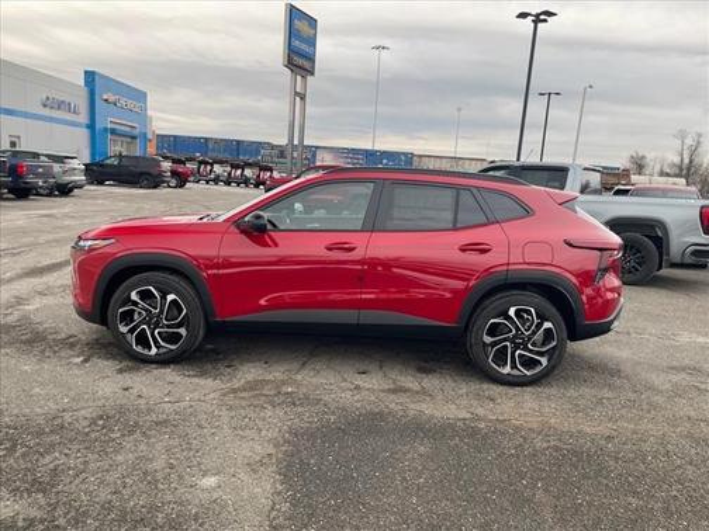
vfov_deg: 53.1
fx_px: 533
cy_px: 266
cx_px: 354
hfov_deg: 67.3
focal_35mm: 26
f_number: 1.6
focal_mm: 4.2
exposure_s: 1/125
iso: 32
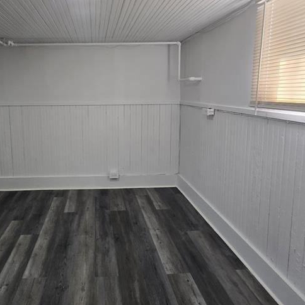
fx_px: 189
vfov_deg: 76.5
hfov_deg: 75.5
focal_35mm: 19
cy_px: 118
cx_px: 105
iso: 80
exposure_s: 1/60
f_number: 2.2
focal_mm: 2.2
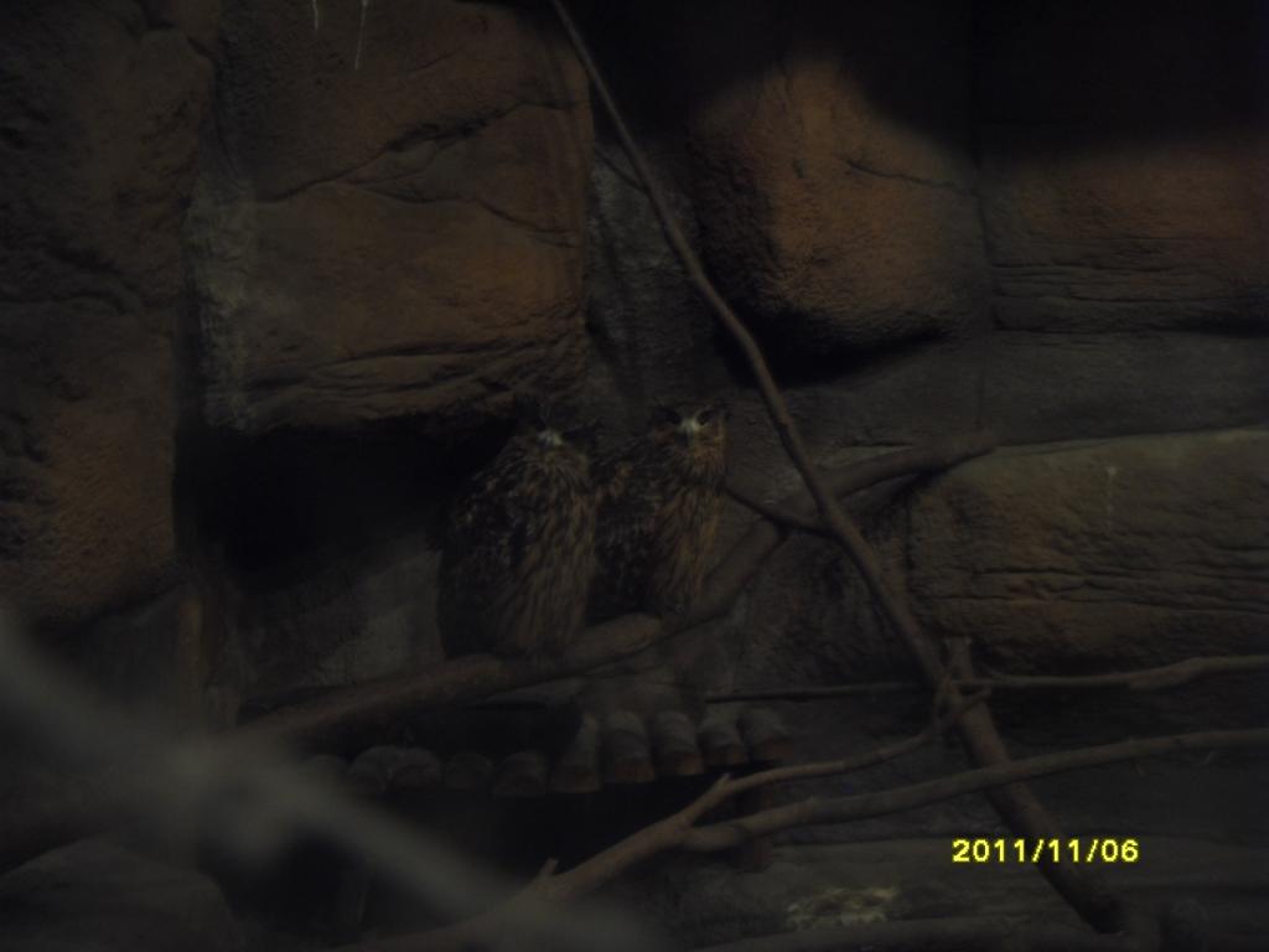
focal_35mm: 39
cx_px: 634
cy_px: 476
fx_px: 1430
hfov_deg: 47.9
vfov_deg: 36.8
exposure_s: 1
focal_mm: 6.6
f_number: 3.5
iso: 200
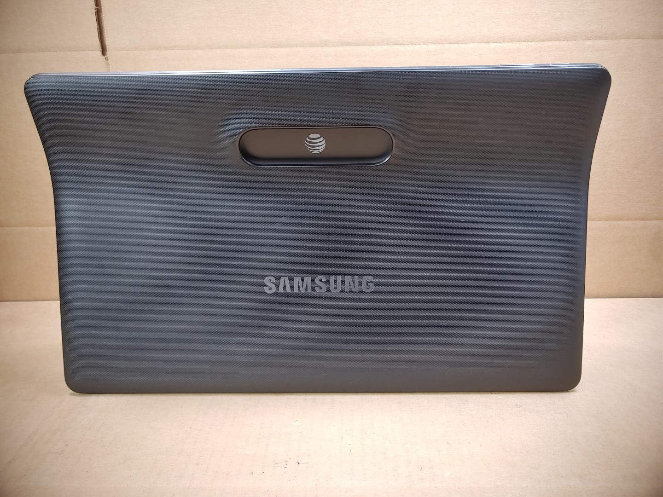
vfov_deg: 53.1
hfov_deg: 67.3
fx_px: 498
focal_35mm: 26
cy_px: 248
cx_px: 332
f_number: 1.8
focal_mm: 4.36
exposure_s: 1/60
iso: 50
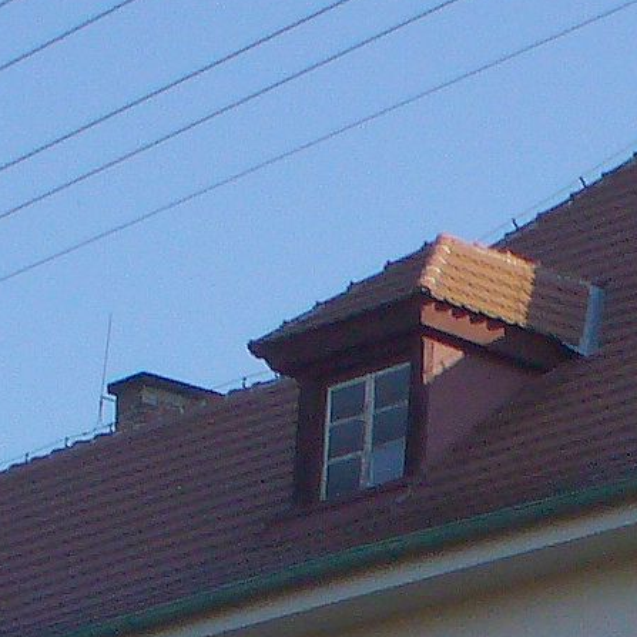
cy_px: 1166
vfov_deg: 8.2
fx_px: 4289
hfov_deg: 8.1
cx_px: 1287
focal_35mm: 206
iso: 80
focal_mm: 6.1
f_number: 5.6
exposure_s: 1/320
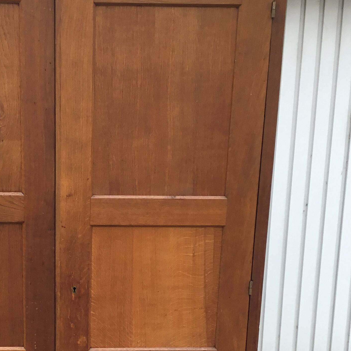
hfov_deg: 26.6
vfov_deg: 26.5
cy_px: 272
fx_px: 734
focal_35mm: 64
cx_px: 93
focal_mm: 3.3
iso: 25
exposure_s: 1/265
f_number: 2.4
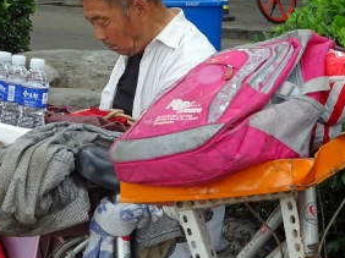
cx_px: 132
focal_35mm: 149
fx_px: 1484
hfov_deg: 13.3
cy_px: 101
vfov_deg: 9.9
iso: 800
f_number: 5
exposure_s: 1/100
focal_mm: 17.97
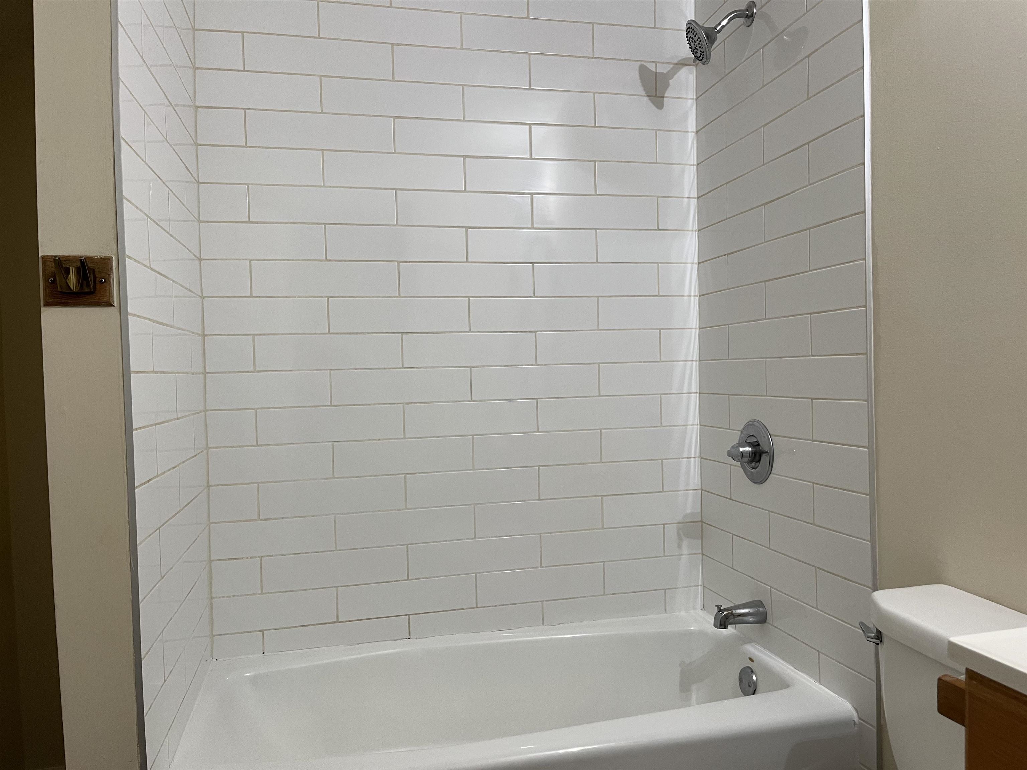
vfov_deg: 53.1
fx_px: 771
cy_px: 385
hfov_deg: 67.3
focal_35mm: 26
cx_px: 514
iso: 125
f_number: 1.6
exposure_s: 1/60
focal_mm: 5.1
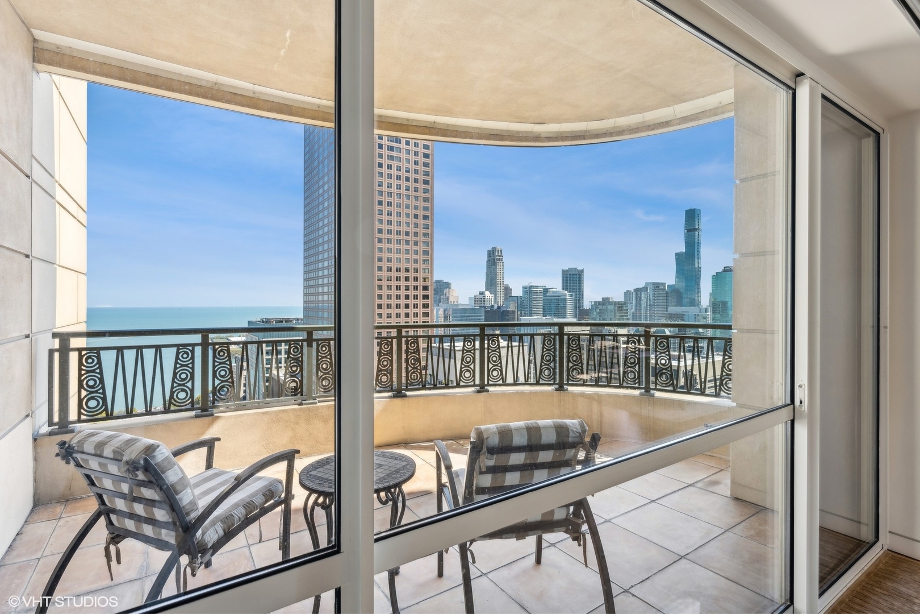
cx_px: 460
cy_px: 307
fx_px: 422
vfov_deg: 72.1
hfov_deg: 95.0
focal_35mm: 16
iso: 200
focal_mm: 16.5
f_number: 9.5
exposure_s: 1/45
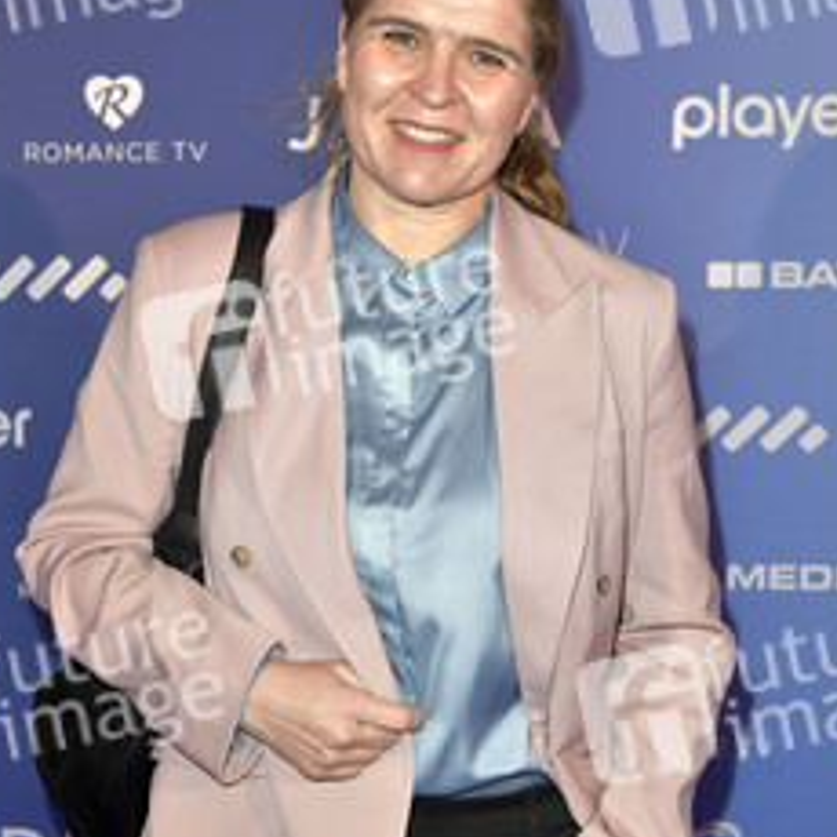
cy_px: 517
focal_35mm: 65
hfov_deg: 26.5
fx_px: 1778
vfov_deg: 26.4
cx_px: 433
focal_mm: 44
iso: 1250
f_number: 5
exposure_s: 1/250
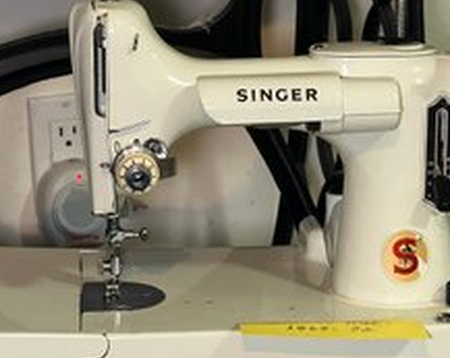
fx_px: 1583
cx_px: 225
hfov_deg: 16.2
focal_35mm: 119
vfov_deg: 12.9
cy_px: 196
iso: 800
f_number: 2.8
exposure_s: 1/30
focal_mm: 9
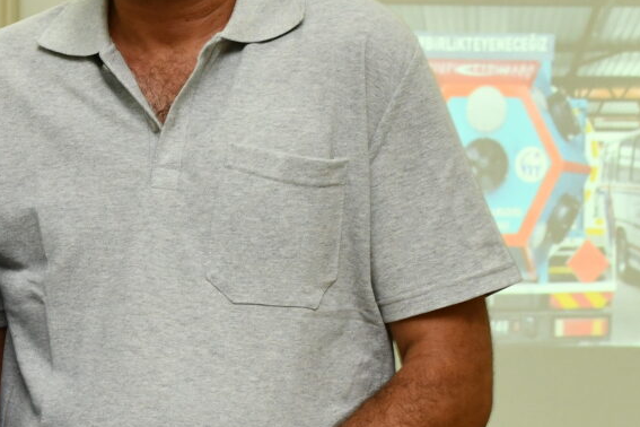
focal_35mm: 140
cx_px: 12
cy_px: 247
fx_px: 2489
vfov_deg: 9.8
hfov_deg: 14.4
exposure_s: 1/50
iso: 1000
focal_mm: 31
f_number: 5.6
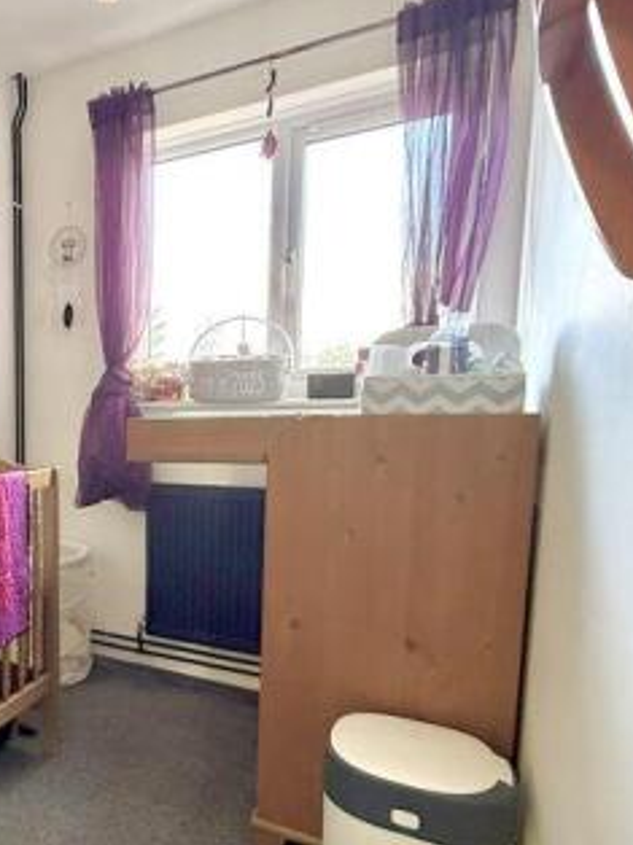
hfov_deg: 47.2
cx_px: 53
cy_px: 488
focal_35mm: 26
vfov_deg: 66.9
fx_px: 635
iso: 200
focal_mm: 2.22
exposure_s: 1/50
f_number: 2.2
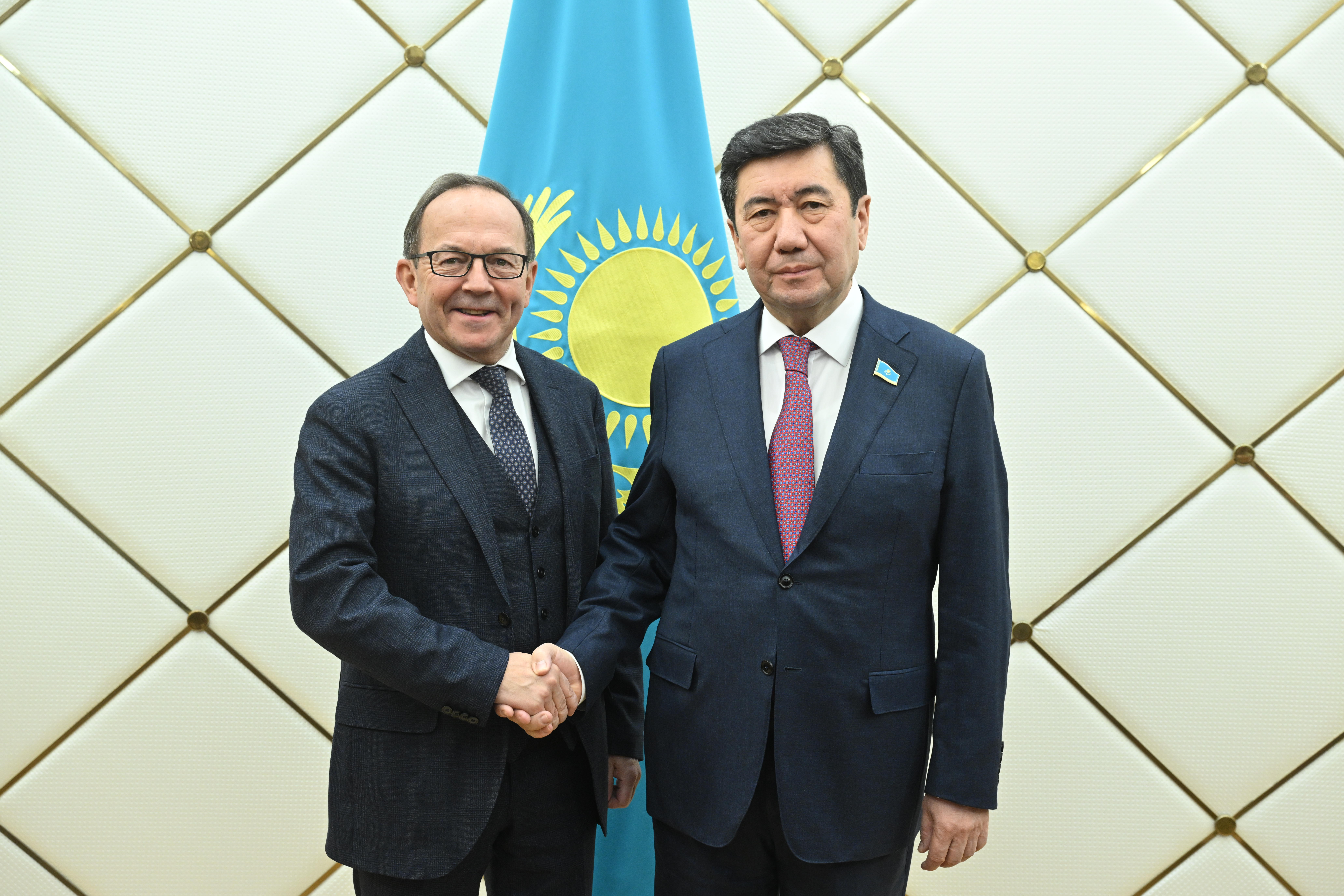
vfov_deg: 29.9
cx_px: 672
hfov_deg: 43.6
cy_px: 448
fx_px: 1680
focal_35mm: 45
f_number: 6.3
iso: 1600
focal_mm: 45
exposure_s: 1/125
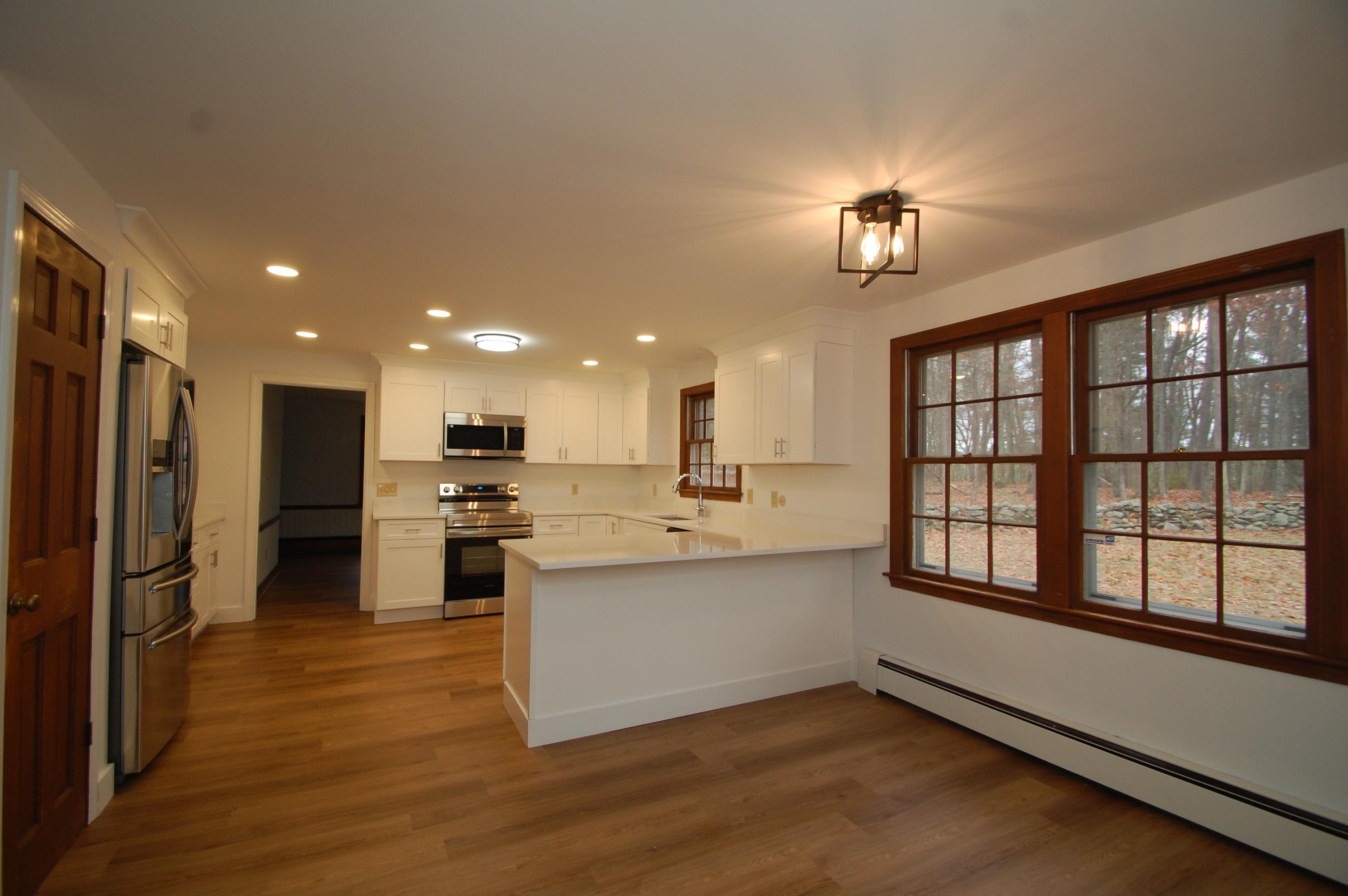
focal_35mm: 15
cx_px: 674
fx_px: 561
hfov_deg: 100.4
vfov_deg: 77.2
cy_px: 448
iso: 400
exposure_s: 1/80
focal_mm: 10
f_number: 4.5
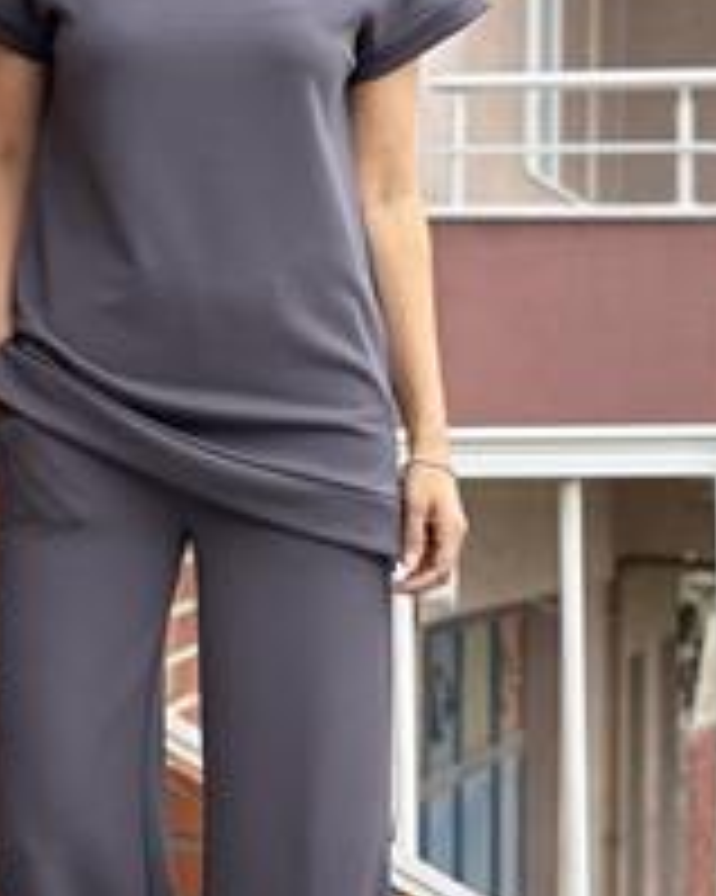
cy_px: 356
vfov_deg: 16.2
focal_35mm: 119
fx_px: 3155
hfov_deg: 12.9
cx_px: 189
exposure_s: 1/590
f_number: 1.78
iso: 80
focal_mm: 6.86
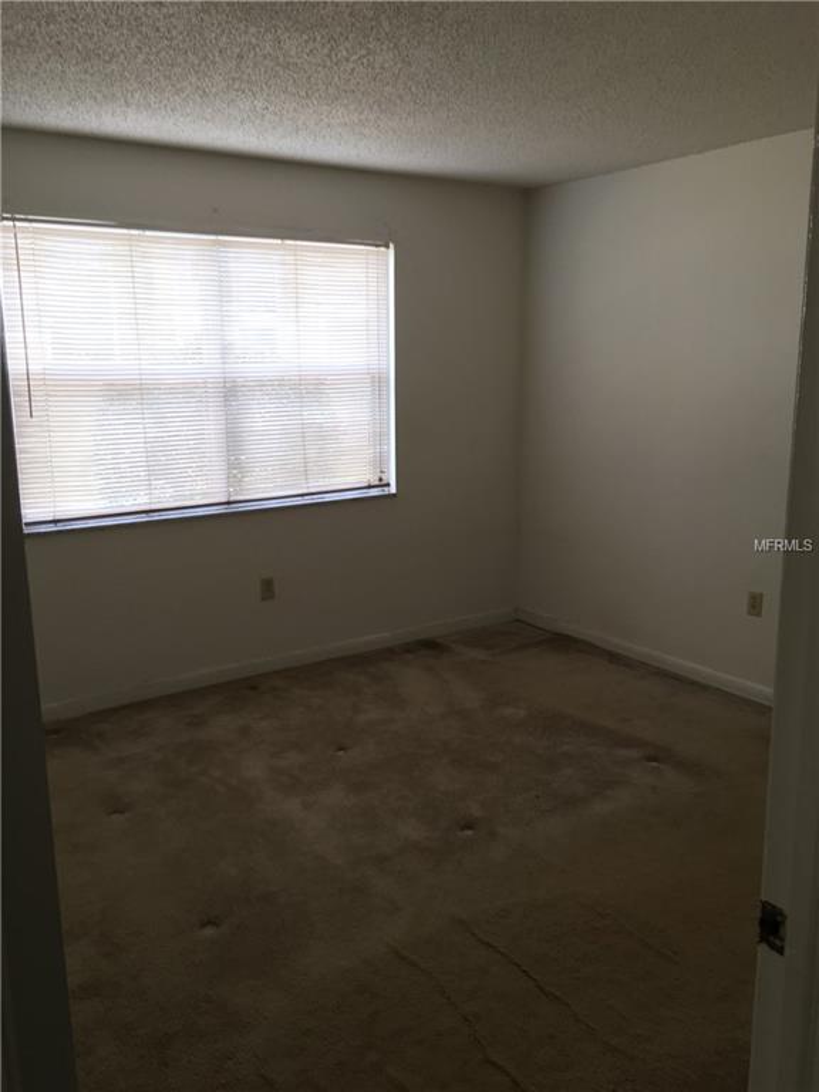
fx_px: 915
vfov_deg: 61.7
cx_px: 410
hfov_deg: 48.2
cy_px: 546
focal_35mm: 29
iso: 32
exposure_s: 1/30
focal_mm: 4.15
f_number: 2.2
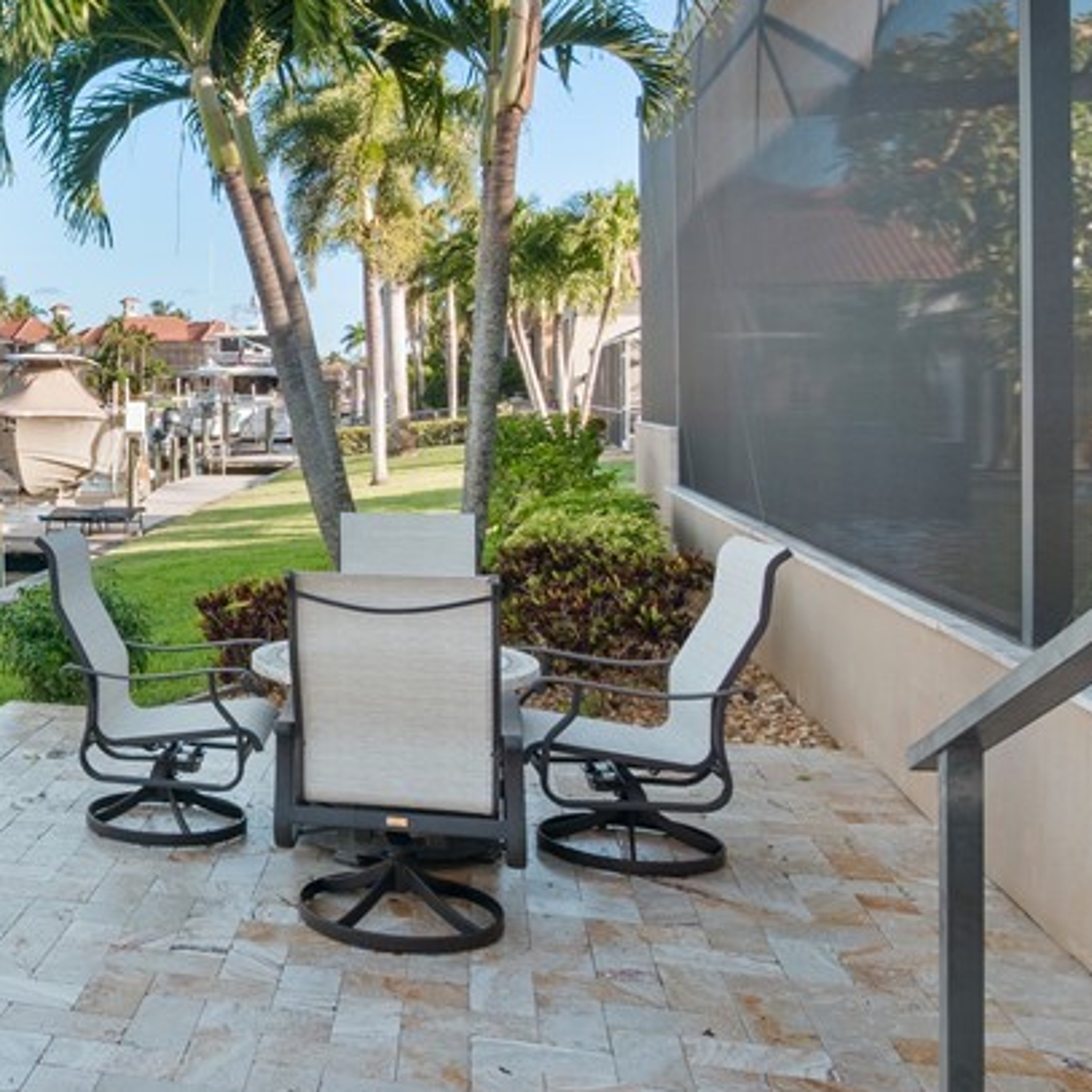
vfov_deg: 41.7
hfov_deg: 36.0
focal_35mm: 40
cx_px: -91
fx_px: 1428
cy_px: 437
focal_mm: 9
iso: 200
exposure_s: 1/40
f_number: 7.1
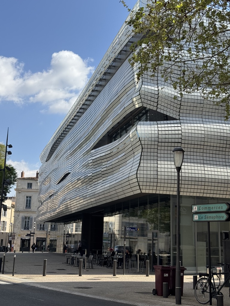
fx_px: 425
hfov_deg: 30.3
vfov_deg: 39.7
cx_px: 115
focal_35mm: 48
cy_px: 153
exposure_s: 1/3425
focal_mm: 6.76
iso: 64
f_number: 1.78
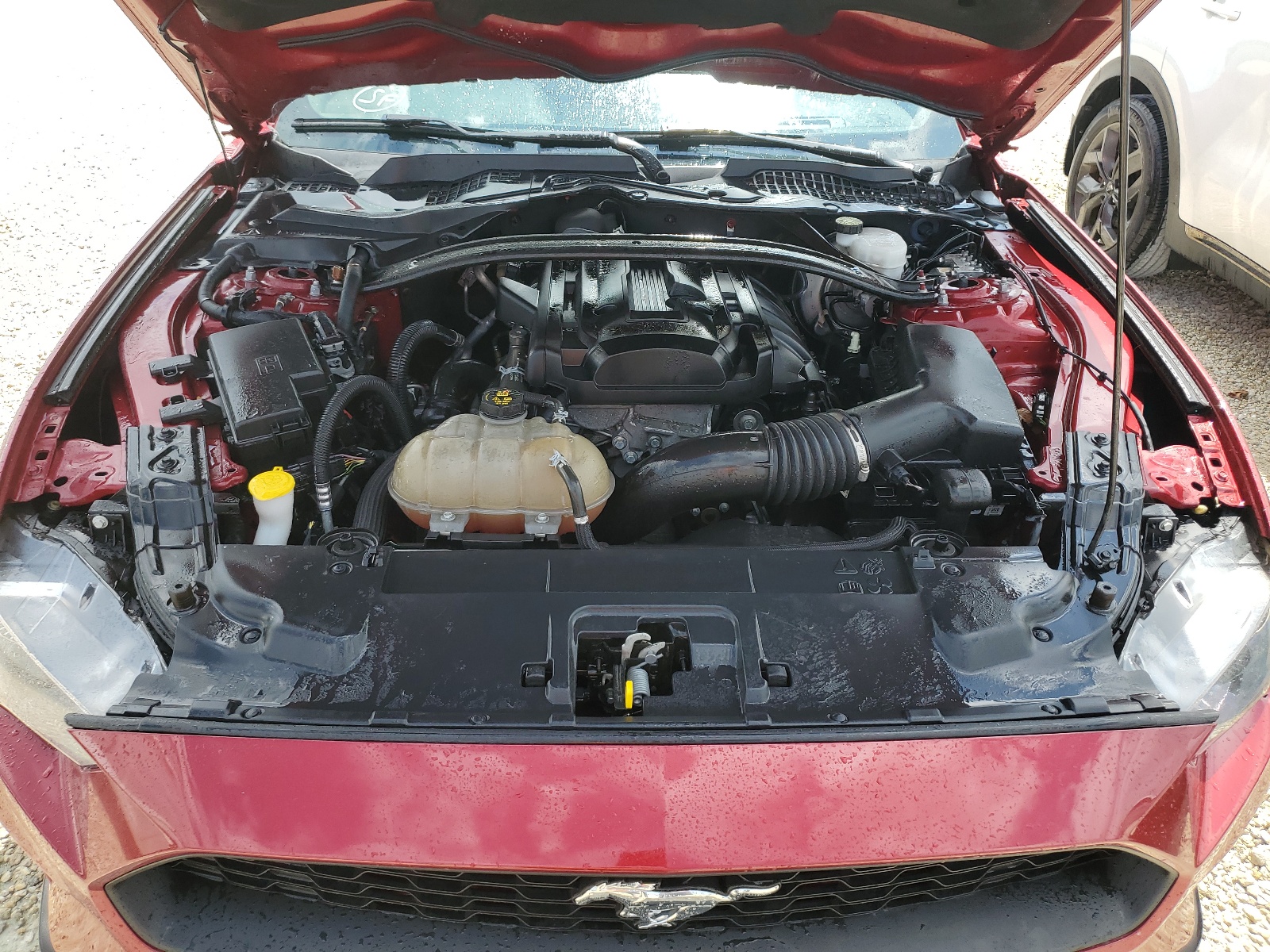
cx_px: 635
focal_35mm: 26
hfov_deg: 67.3
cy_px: 476
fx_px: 954
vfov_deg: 53.1
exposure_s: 1/1000
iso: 50
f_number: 1.5
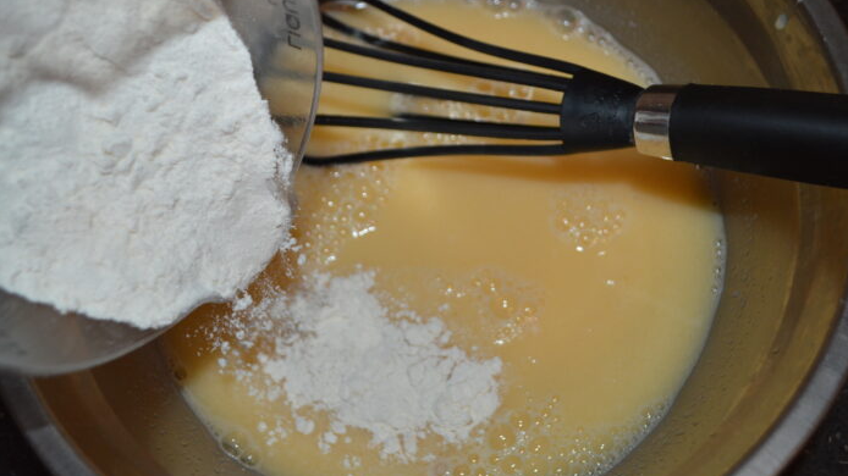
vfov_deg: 31.2
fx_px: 854
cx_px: 425
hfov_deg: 52.8
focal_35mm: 38
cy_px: 250
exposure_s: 1/60
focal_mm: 24
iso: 400
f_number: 4
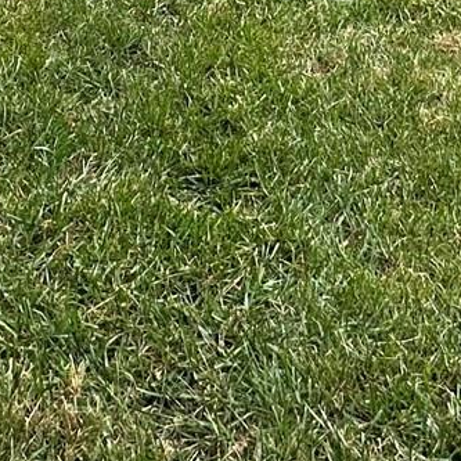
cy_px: -486
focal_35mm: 76
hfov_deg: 22.7
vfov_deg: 16.6
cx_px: 184
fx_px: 1145
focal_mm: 2.22
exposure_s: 1/142
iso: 40
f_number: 2.2
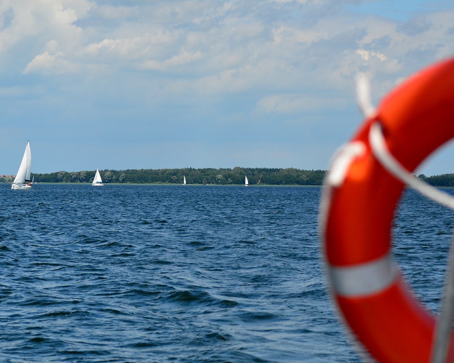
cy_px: 183
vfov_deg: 12.9
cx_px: 193
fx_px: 1613
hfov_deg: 16.0
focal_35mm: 120
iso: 800
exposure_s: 1/8000
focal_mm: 70
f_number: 4.5
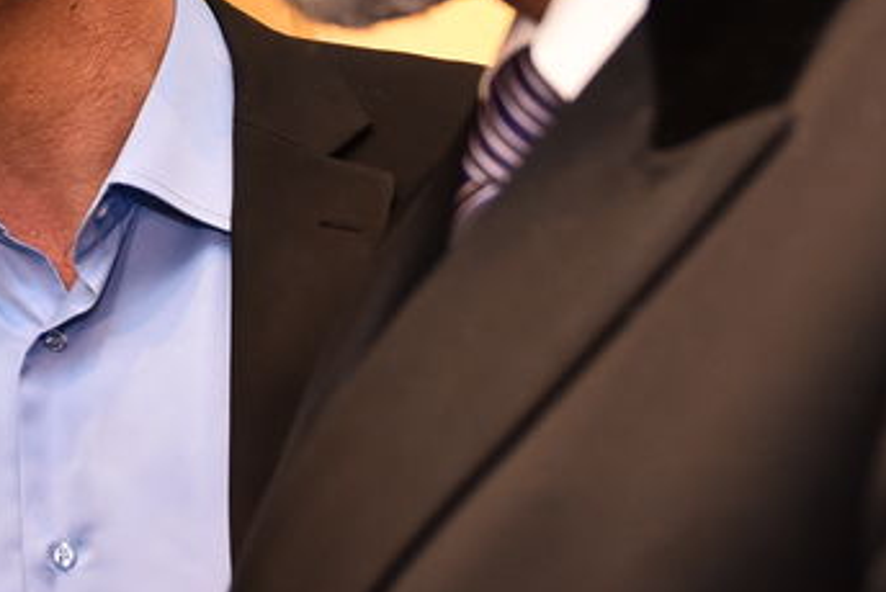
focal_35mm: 126
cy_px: -51
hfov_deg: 15.6
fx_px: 3104
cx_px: -191
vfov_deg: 10.8
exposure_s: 1/100
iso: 800
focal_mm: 31
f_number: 2.8
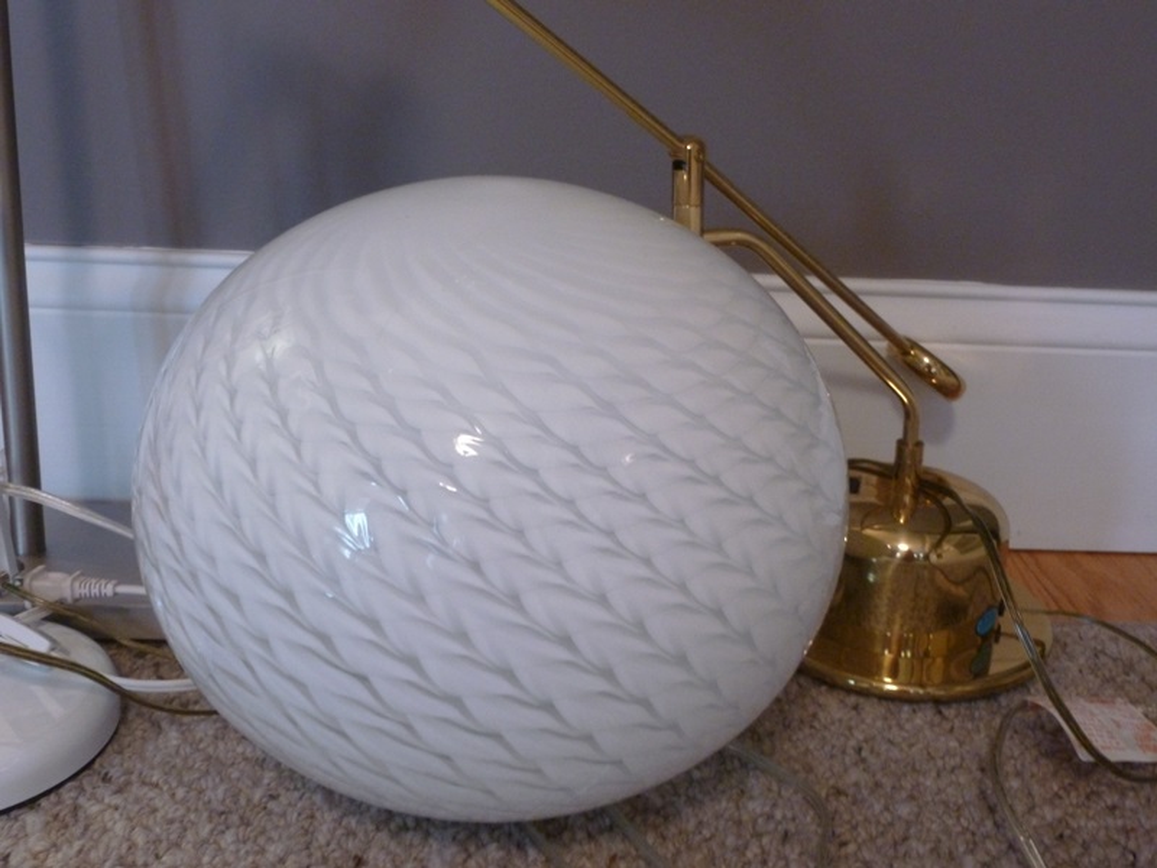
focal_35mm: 34
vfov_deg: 41.8
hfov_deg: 54.0
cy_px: 434
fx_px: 1136
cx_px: 578
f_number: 3.6
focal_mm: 6.1
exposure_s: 1/13
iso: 400
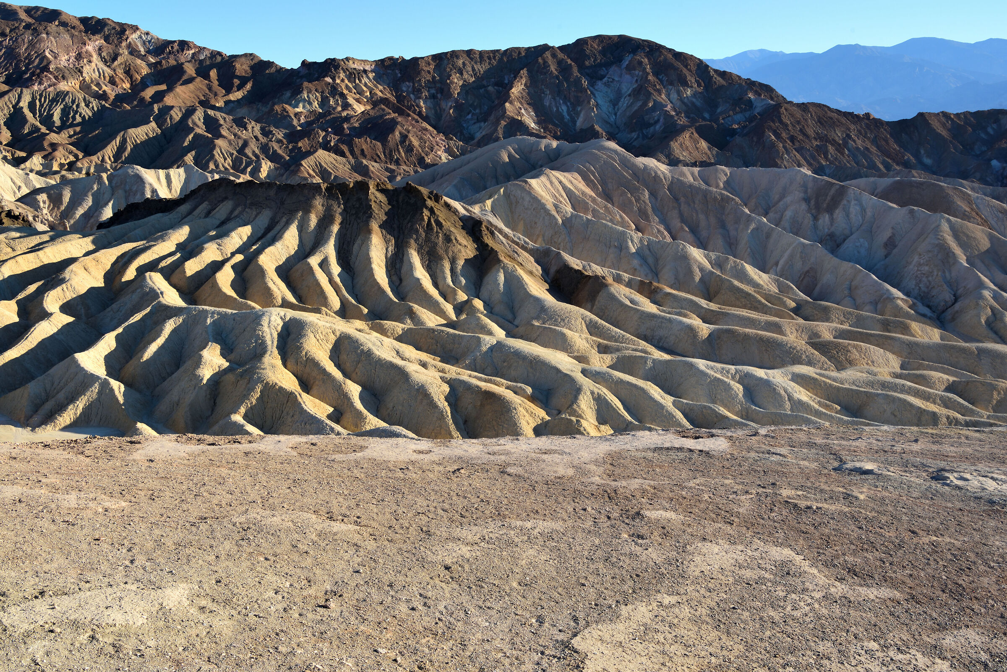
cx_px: 504
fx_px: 951
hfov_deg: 55.8
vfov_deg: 38.9
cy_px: 336
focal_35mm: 34
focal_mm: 34
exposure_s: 1/125
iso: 200
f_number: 14
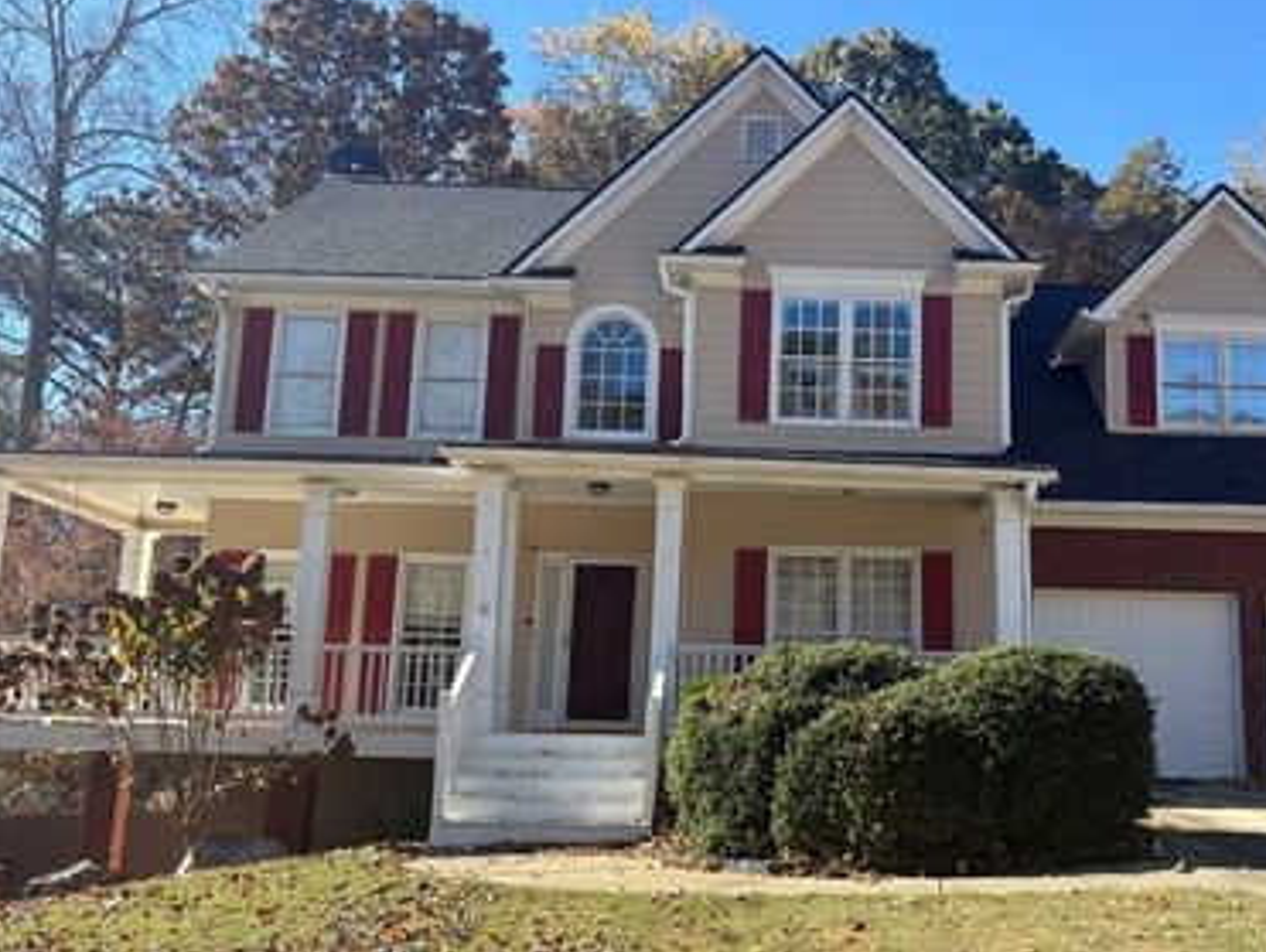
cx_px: 795
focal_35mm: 35
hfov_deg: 52.0
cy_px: 531
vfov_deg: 40.7
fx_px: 1281
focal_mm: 5.96
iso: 50
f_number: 1.6
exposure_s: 1/1337
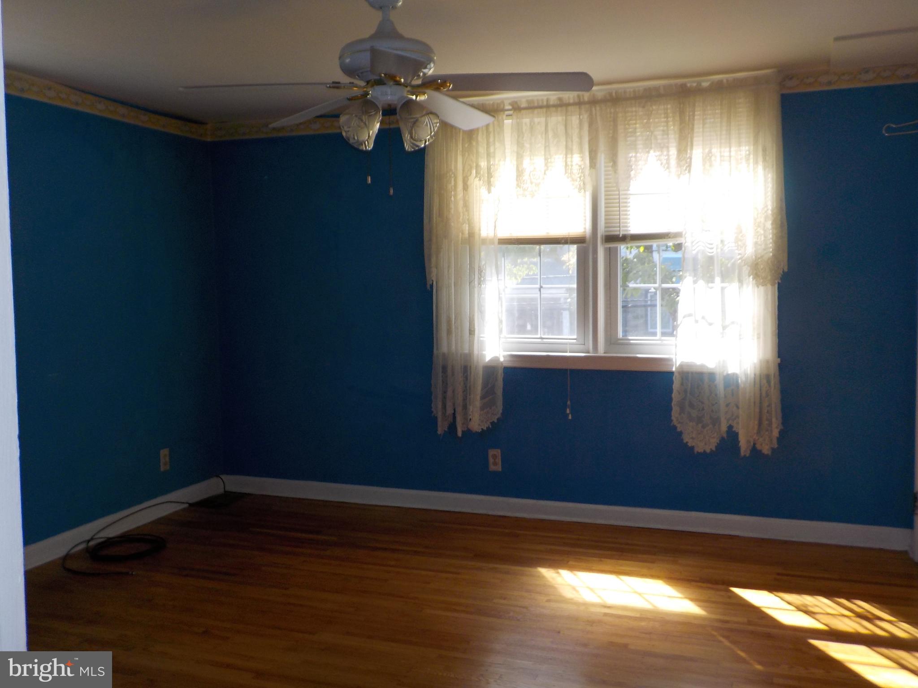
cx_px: 459
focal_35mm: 30
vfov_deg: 46.8
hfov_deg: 60.0
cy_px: 344
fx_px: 796
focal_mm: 4.1
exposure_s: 1/100
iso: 125
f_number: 3.3
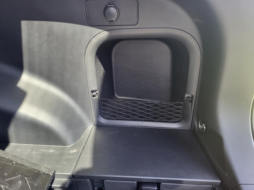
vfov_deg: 53.1
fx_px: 191
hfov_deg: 67.3
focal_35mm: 26
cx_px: 127
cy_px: 95
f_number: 1.8
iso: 100
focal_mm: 5.4
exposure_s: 1/120
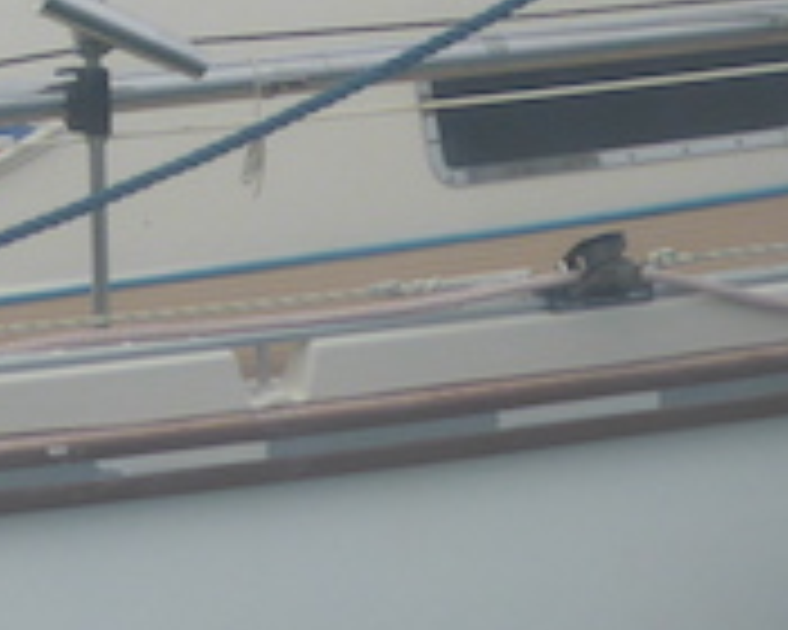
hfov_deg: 9.3
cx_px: -856
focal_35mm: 192
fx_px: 4478
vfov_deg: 7.8
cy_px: -500
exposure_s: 1/250
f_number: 4.2
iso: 100
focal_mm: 7.4
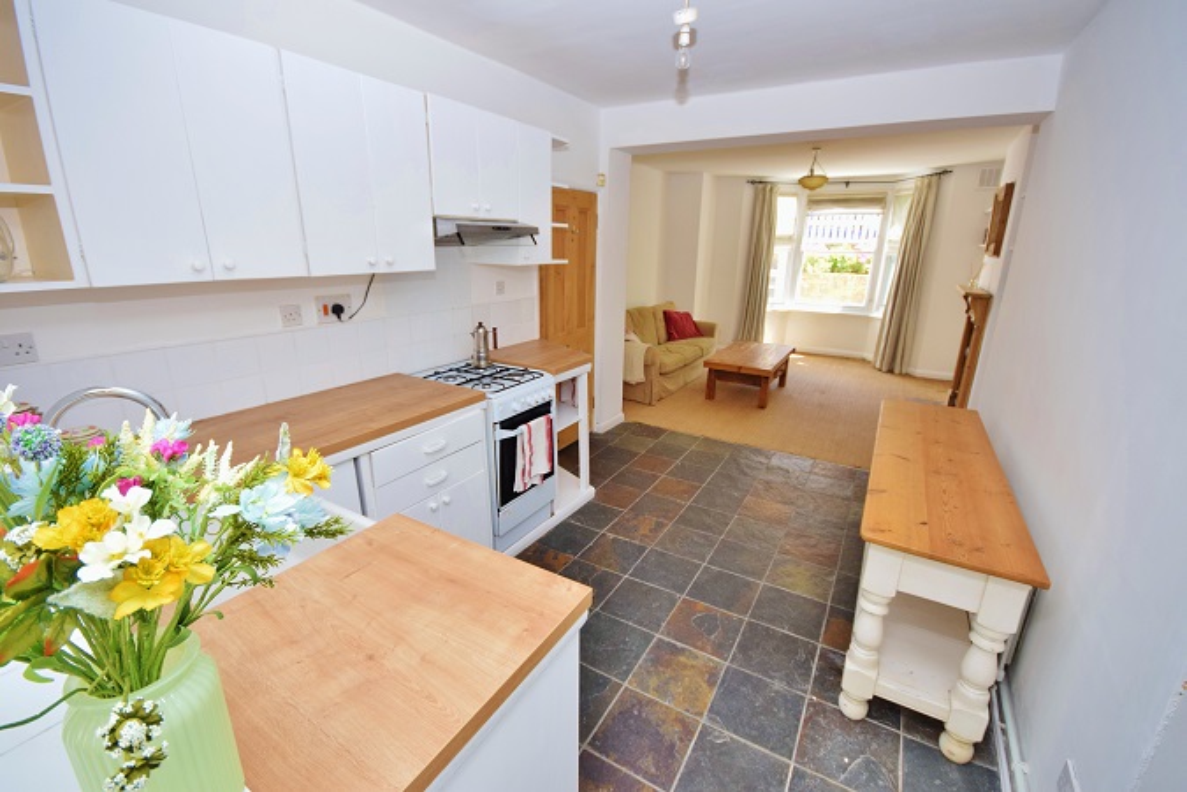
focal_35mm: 15
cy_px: 396
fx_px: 495
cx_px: 594
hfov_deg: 100.4
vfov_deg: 77.3
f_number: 5.6
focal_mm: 10
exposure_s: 1/125
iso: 800
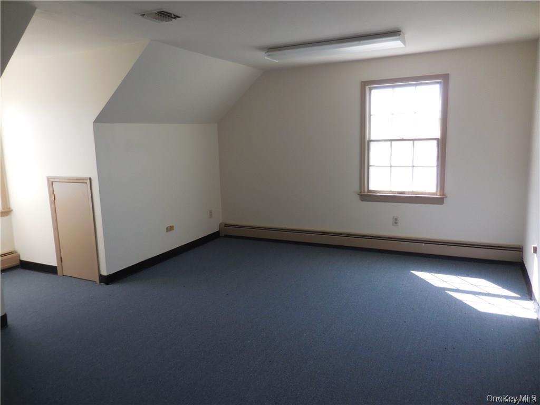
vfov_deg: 54.9
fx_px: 390
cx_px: 270
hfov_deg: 69.4
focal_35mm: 25
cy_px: 202
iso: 125
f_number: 3.3
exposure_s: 1/80
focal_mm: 4.5
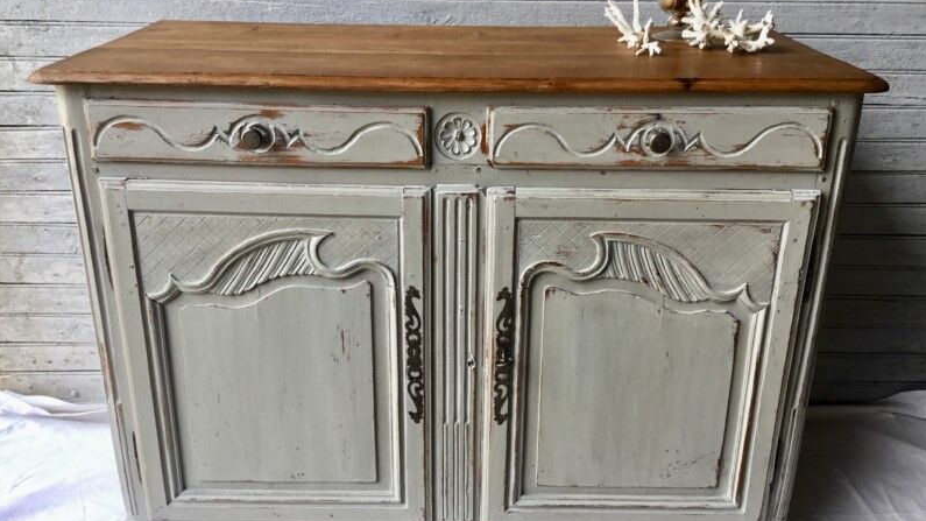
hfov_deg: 58.0
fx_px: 835
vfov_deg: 34.6
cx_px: 464
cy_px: 249
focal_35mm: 34
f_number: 2.4
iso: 25
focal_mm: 3.3
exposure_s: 1/107
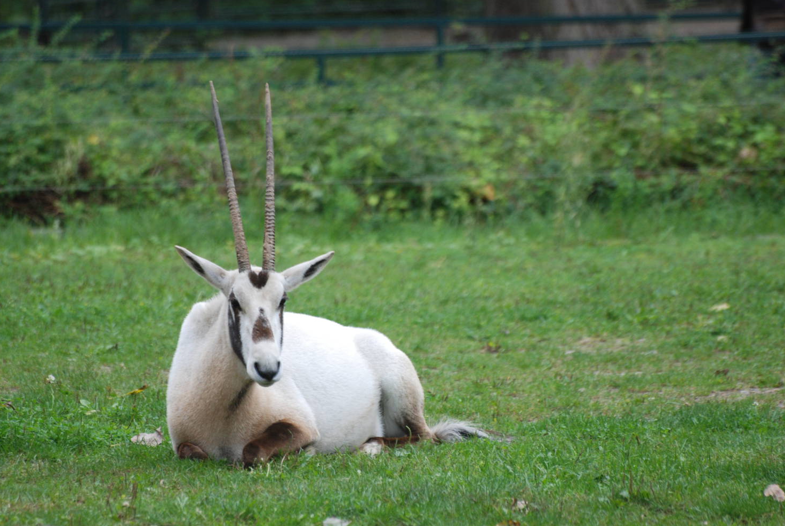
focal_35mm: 489
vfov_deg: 2.8
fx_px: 10678
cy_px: 283
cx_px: 369
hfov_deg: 4.2
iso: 400
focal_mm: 300
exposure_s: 1/50
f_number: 5.6
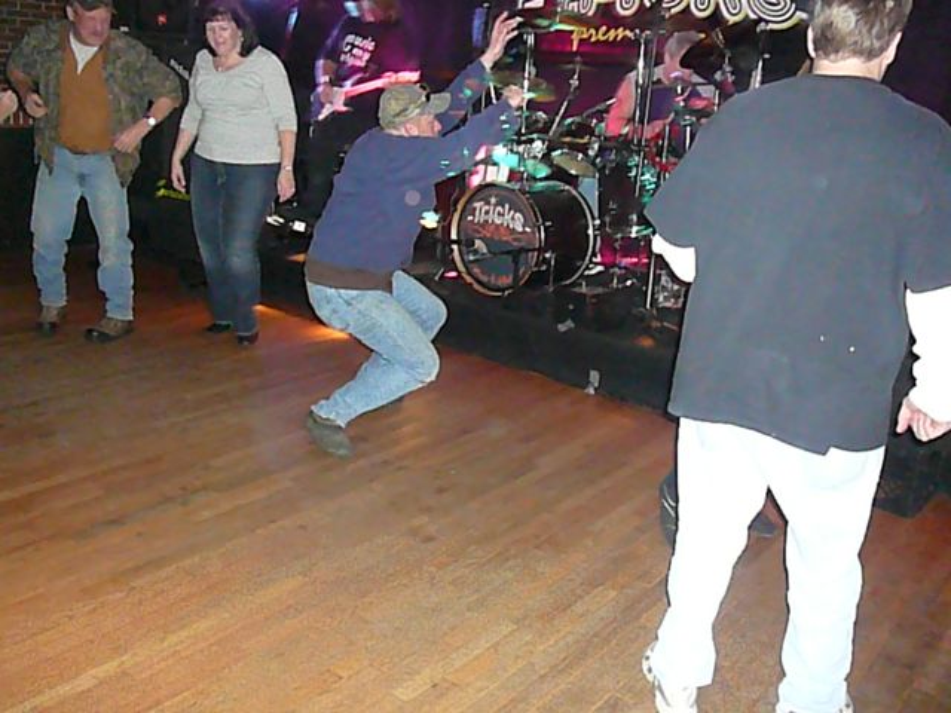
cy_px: 356
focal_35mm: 35
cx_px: 476
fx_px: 962
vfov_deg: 40.7
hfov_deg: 52.6
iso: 1600
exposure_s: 1/30
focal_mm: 5.2
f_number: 2.8
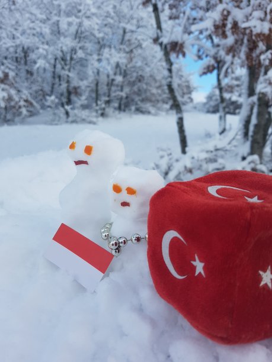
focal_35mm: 26
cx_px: 136
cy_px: 181
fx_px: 272
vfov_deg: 67.3
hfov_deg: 53.1
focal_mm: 4.2
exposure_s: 1/1456
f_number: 1.7
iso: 50
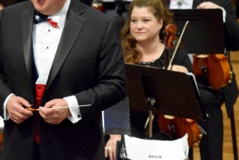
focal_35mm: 475
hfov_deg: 4.3
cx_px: 67
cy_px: 44
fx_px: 3155
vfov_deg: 2.9
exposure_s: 1/125
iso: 5600
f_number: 5.6
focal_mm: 200
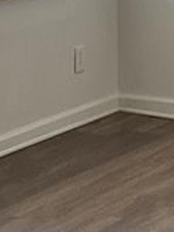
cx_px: 280
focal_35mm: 189
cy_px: -8
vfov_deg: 10.4
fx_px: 1267
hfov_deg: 7.7
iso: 80
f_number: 1.8
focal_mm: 3
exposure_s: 1/60
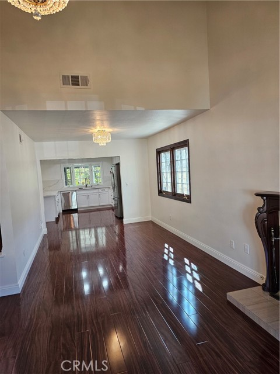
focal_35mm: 23
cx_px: 140
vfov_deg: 73.9
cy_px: 187
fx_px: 248
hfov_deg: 58.9
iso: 160
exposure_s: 1/120
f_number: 1.7
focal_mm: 6.3
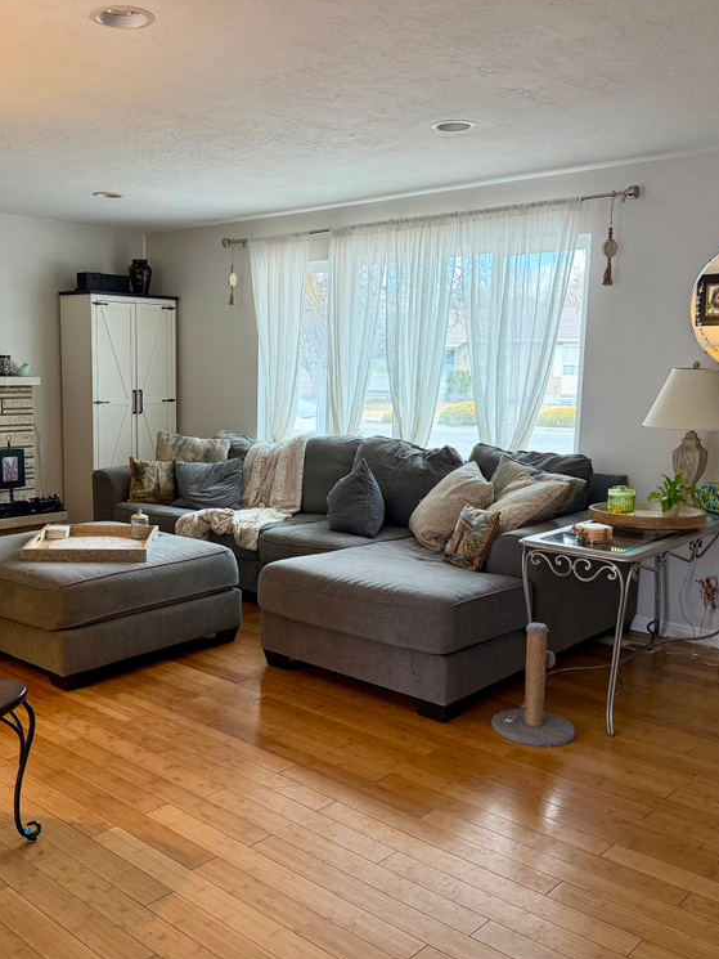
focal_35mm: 33
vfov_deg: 55.3
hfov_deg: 42.6
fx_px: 914
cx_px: 265
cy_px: 479
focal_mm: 6.76
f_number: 1.78
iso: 250
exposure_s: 1/120
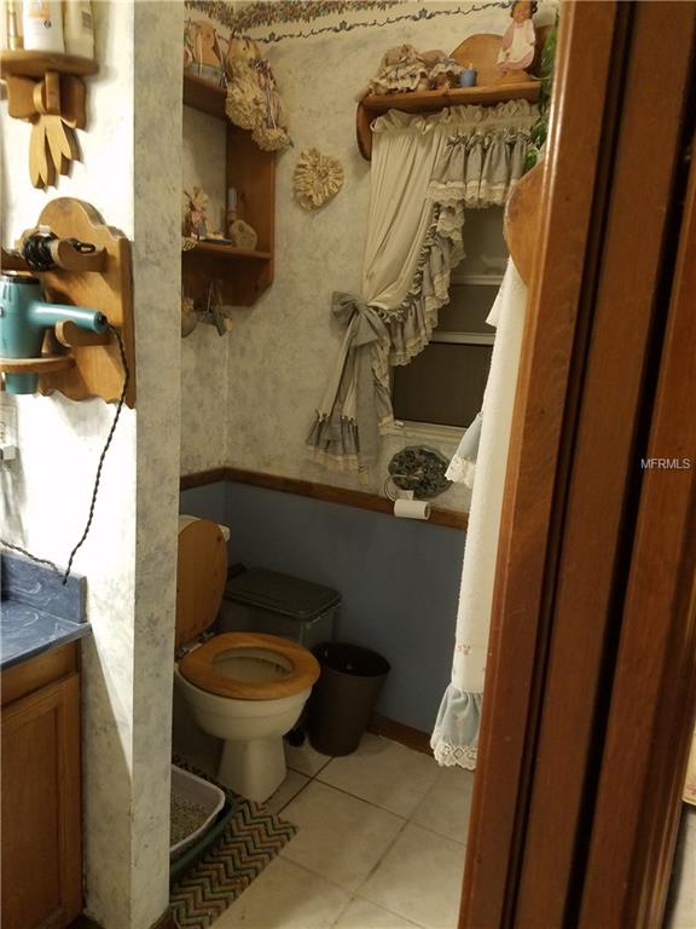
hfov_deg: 53.1
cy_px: 464
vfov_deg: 67.3
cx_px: 348
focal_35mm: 26
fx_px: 697
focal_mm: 4.2
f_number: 1.7
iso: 160
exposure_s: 1/30
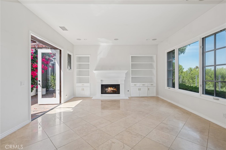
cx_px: 113
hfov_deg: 96.8
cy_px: 75
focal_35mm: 16
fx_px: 100
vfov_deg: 73.7
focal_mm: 16
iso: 100
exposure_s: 1/125
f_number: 9
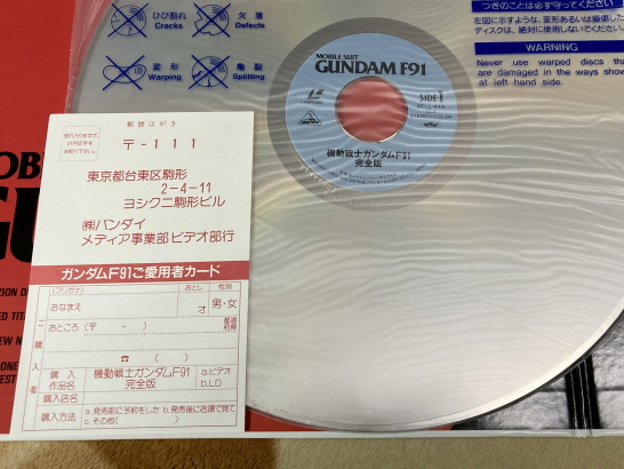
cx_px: 346
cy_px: 134
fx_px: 739
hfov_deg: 45.7
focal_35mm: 41
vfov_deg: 34.6
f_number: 1.8
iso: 80
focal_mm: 3.99
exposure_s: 1/68
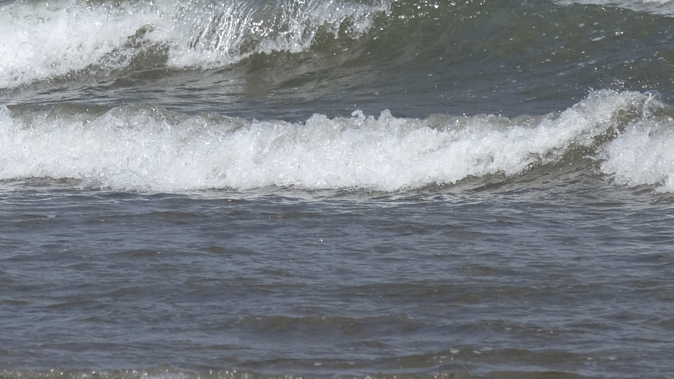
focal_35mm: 1001
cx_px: -41
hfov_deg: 2.2
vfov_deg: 1.2
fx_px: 17888
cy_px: -163
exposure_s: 1/900
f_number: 8
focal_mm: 230
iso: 200
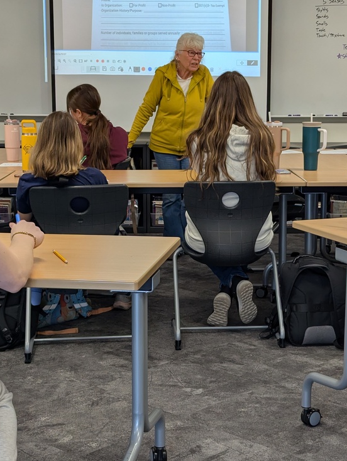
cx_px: 203
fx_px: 894
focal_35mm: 67
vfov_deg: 28.9
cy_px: 220
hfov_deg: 21.9
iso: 151
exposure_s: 1/122
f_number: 1.85
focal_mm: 6.81
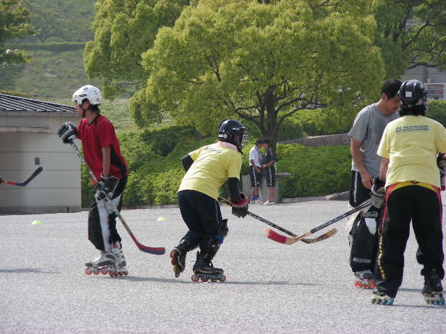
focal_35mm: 230
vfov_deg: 6.5
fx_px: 2963
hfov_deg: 8.6
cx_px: 223
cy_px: 167
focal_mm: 38.3
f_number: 4
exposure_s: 1/344
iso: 50
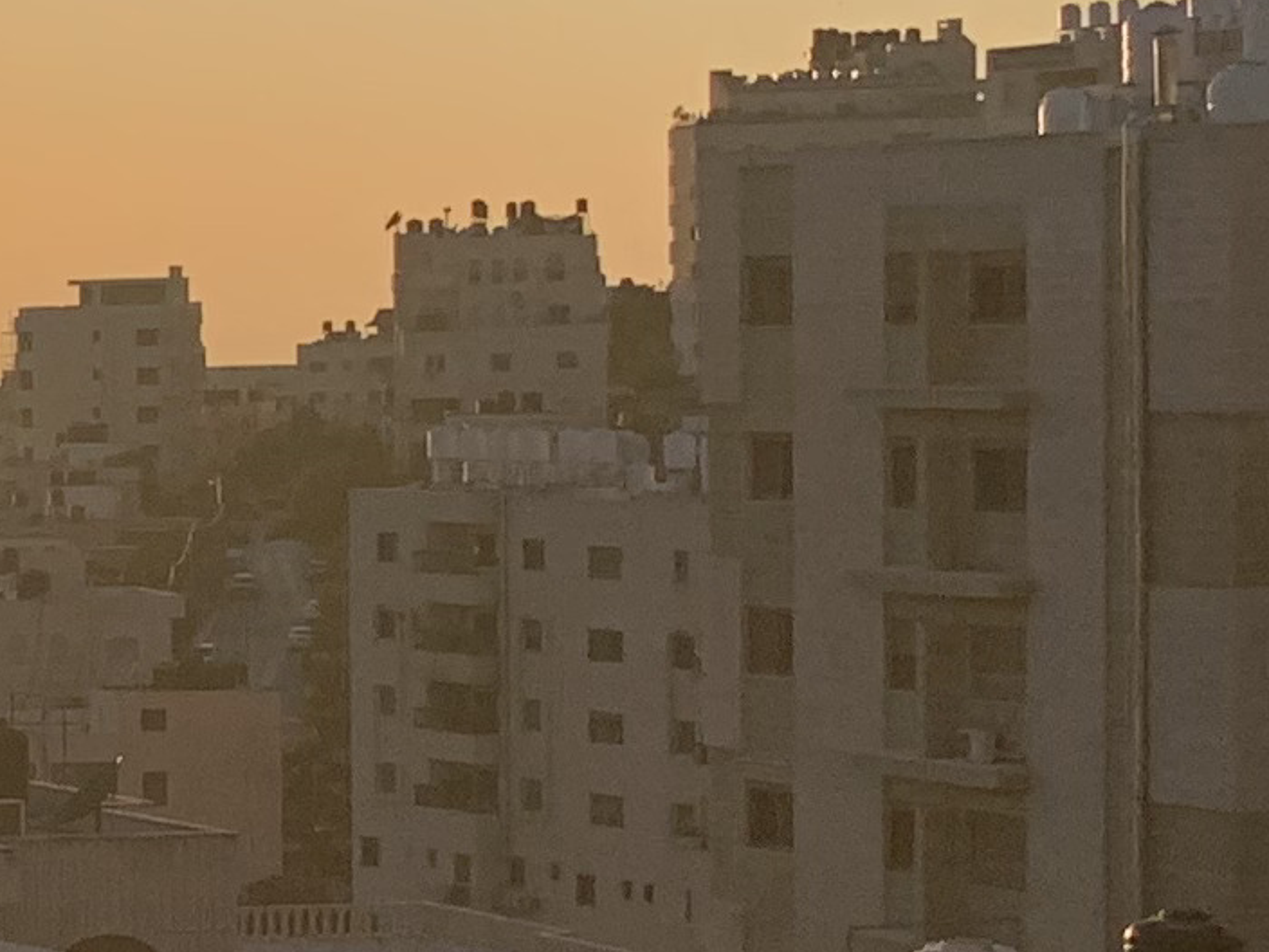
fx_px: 5462
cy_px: 548
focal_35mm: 149
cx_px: -2118
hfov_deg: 10.6
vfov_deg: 10.0
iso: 25
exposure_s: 1/2160
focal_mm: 4.25
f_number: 1.8
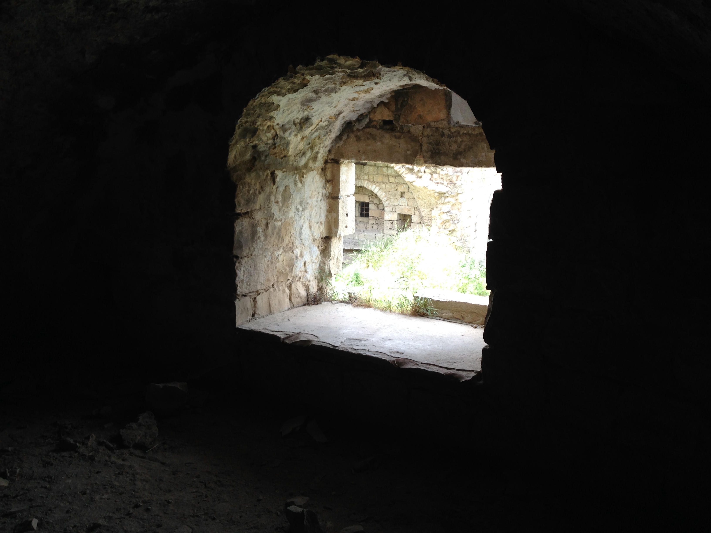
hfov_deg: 55.4
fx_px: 678
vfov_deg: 42.9
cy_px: 266
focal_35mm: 33
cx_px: 356
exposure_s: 1/157
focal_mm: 4.12
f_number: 2.4
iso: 50
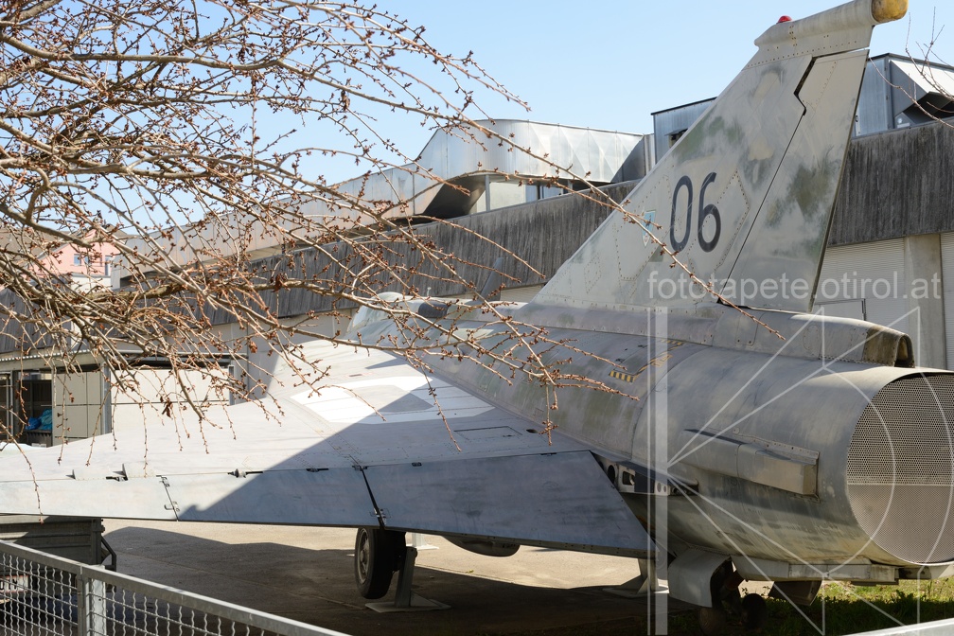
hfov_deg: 39.6
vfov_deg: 27.0
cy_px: 318
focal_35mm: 50
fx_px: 1325
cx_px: 477
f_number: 10
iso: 320
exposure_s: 1/250
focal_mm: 50
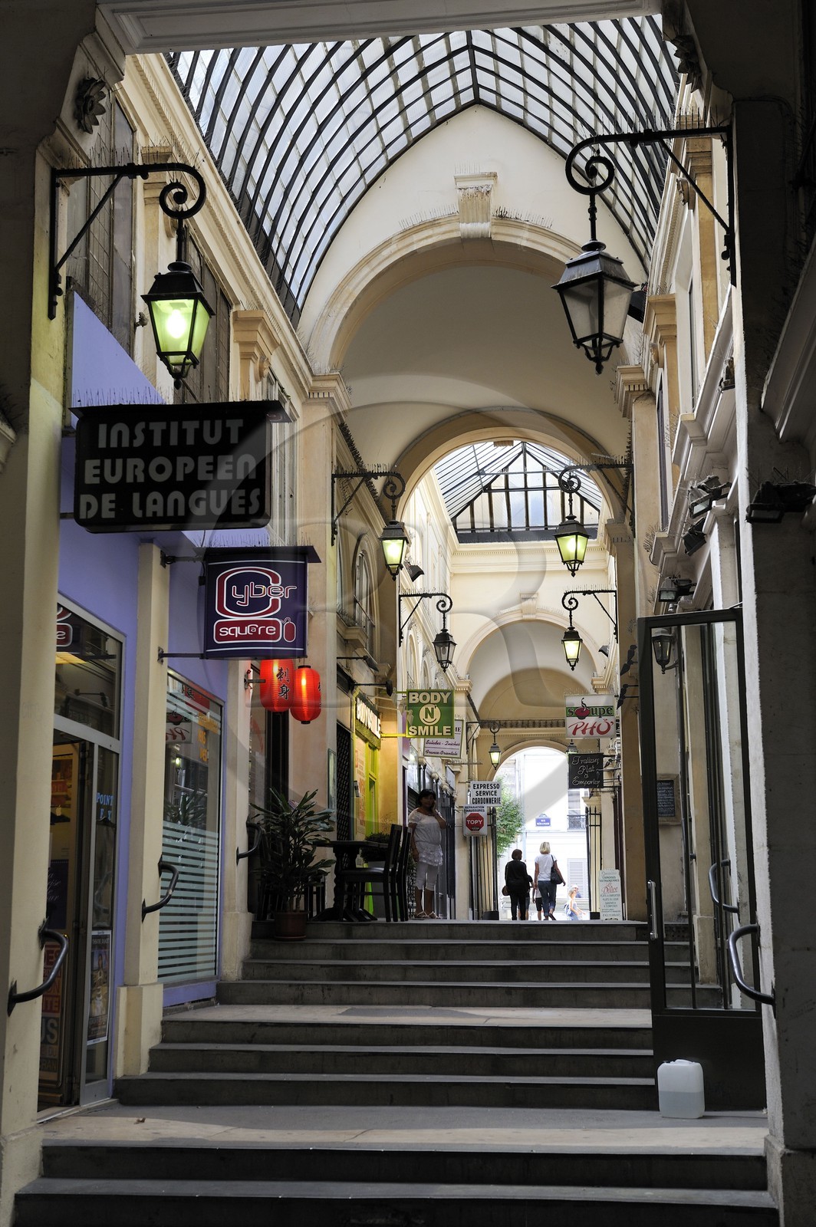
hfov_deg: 28.0
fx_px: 1635
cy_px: 614
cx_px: 408
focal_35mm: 48
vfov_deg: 41.1
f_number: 5.6
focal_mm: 48
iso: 400
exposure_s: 1/80
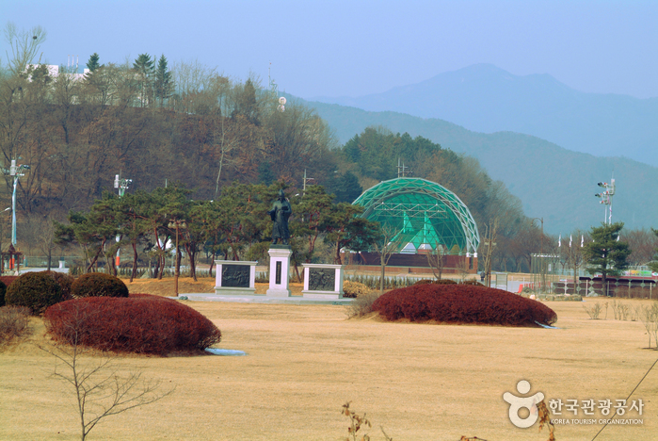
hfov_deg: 16.0
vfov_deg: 10.7
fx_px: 2342
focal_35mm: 128
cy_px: 220
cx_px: 329
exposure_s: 1/180
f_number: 6.7
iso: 100
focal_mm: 85
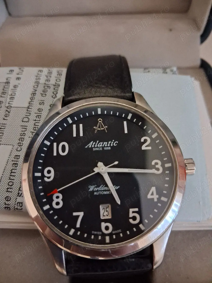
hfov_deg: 51.4
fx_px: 220
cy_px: 142
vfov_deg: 65.3
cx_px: 106
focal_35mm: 27
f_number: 1.8
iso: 1250
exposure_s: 1/17
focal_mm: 4
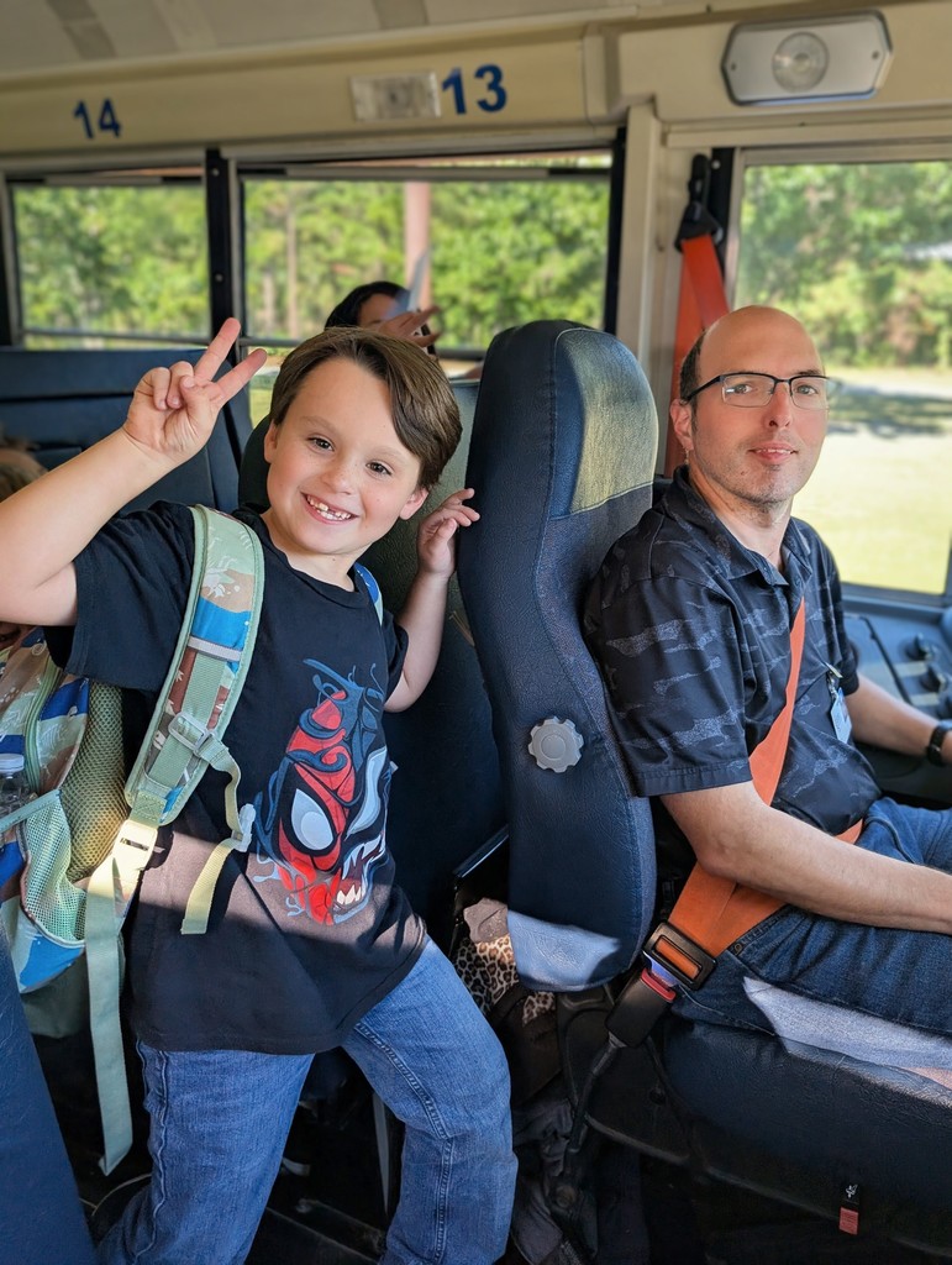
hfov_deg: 56.9
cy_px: 632
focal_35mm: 24
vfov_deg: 71.5
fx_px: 878
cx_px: 476
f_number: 1.68
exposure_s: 1/77
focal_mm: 6.9
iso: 19
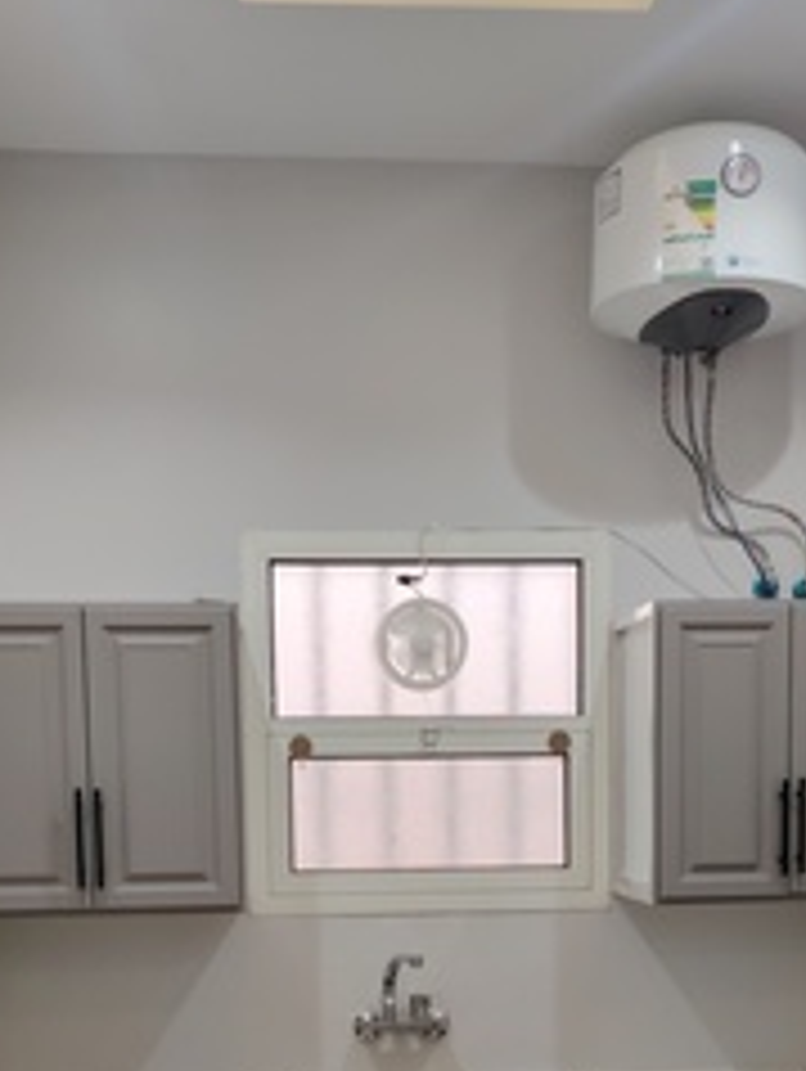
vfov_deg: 39.1
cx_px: 398
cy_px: 902
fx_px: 1426
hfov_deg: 31.6
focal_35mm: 46
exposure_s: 1/100
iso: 494
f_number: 1.75
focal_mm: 5.25
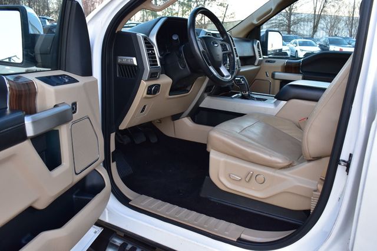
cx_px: 188
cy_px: 126
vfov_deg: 41.7
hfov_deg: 59.5
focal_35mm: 32
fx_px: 330
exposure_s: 1/15
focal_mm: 21
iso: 560
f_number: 6.3
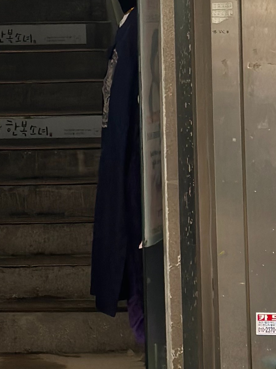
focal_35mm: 161
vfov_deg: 12.1
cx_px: -84
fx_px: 1712
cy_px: -51
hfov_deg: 9.1
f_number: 1.78
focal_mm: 6.86
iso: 80
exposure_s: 1/350
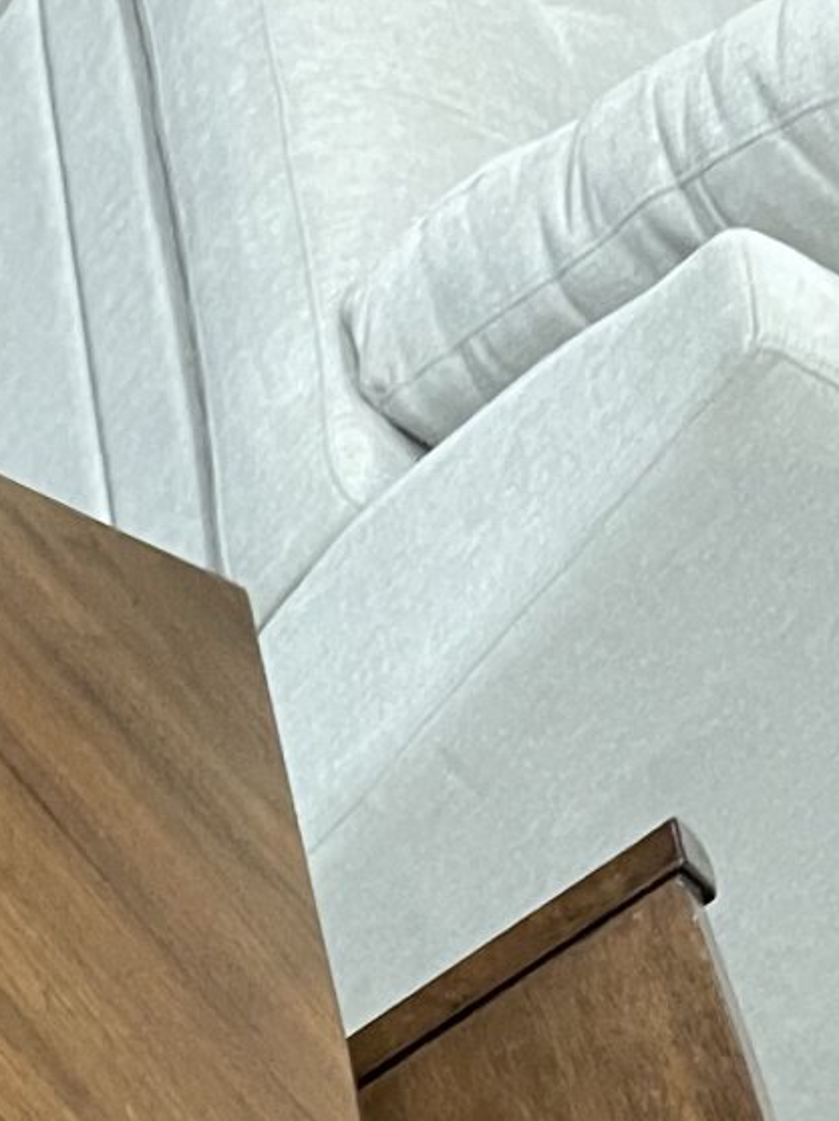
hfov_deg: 12.4
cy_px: 2457
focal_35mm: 115
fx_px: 3721
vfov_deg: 13.7
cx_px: -332
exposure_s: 1/60
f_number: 1.6
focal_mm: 5.1
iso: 400
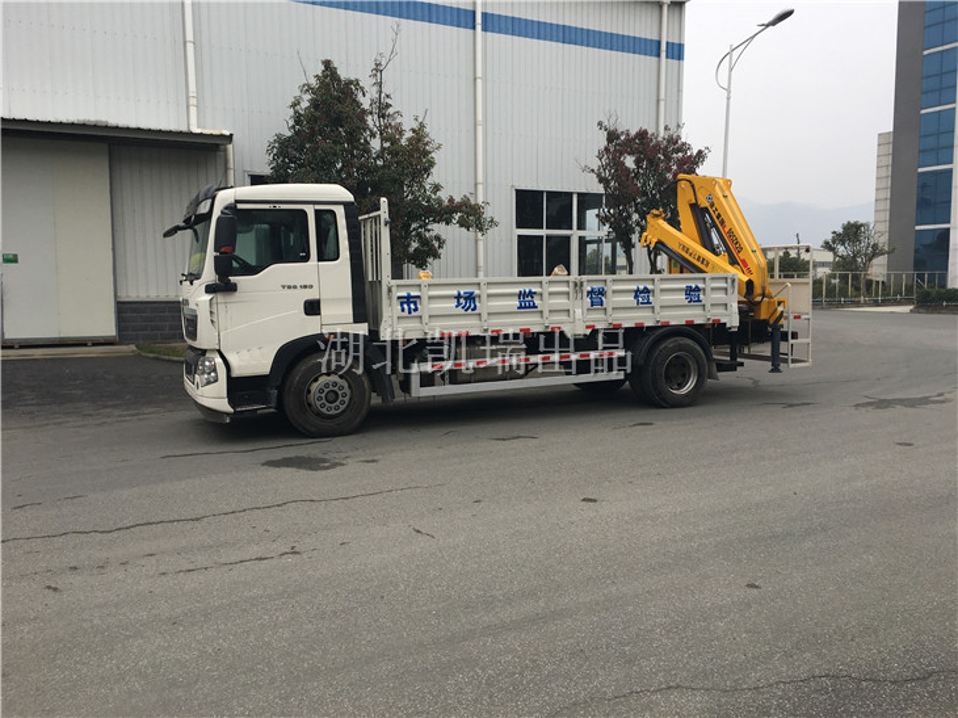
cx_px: 479
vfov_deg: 48.2
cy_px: 359
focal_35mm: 29
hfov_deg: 61.7
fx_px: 802
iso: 25
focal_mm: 4.15
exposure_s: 1/530
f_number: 2.2
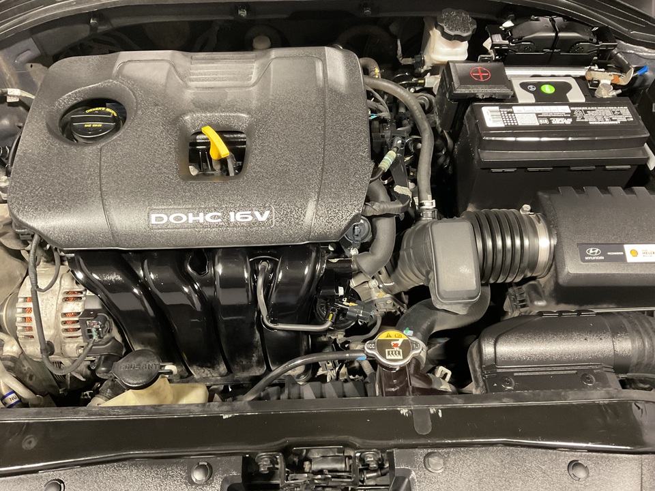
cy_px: 246
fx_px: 549
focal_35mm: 29
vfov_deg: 48.2
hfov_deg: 61.7
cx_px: 328
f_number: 1.8
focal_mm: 3
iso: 250
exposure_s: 1/30
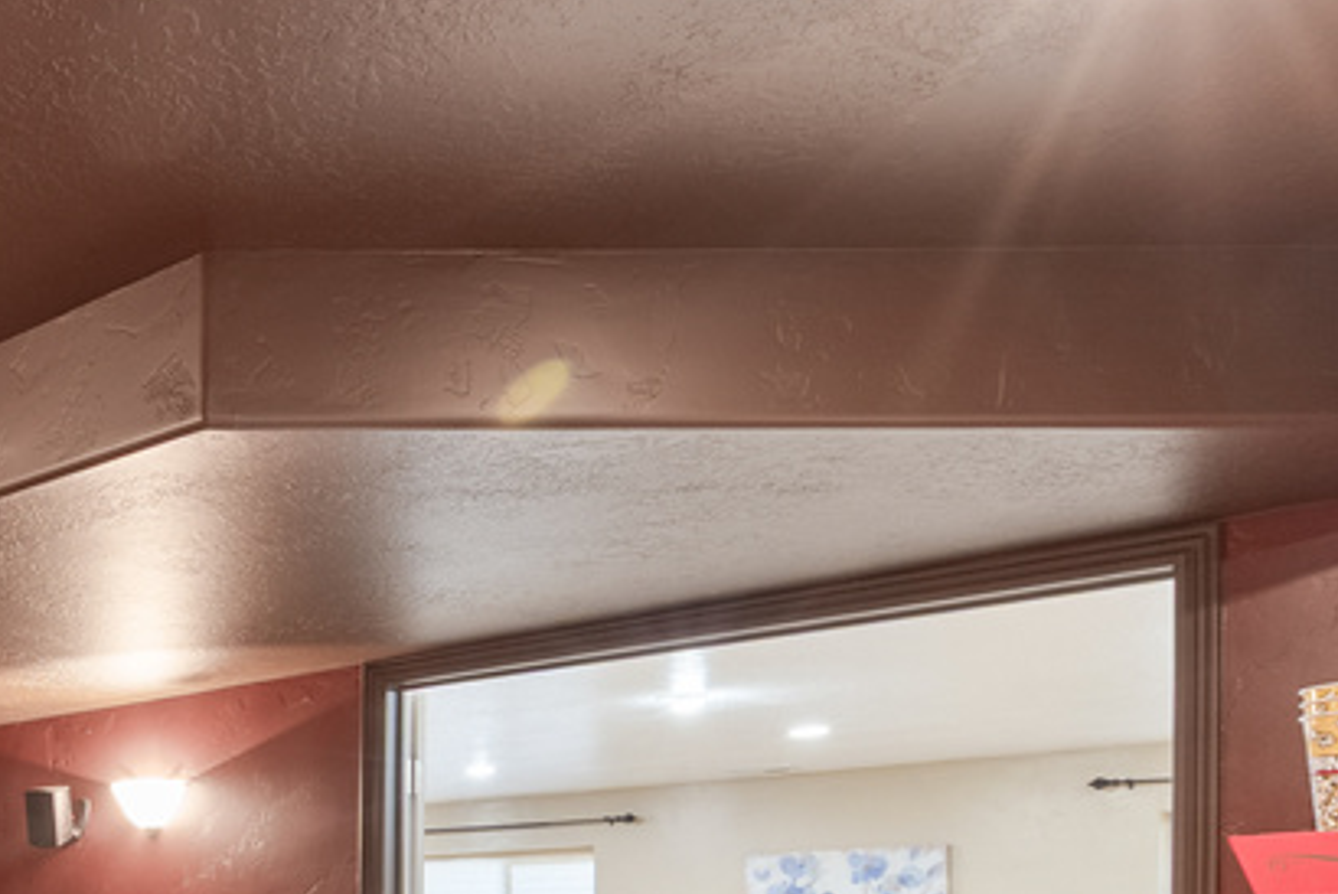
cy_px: 963
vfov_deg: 30.3
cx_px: -176
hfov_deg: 38.8
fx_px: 1488
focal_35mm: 40
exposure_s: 5
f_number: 8
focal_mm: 16
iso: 400
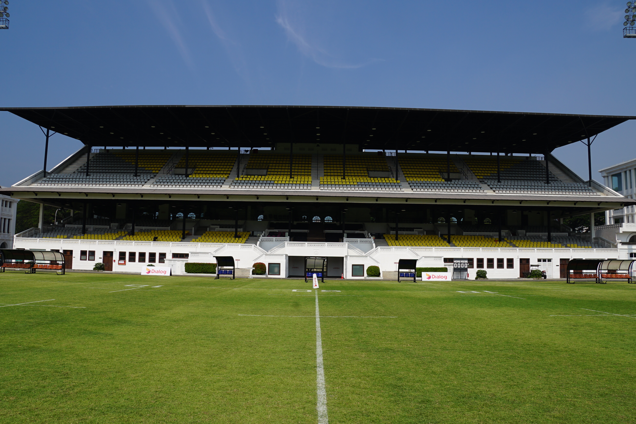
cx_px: 318
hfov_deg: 67.4
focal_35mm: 27
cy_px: 212
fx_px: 477
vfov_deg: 47.9
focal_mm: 18
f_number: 10
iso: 100
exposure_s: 1/200
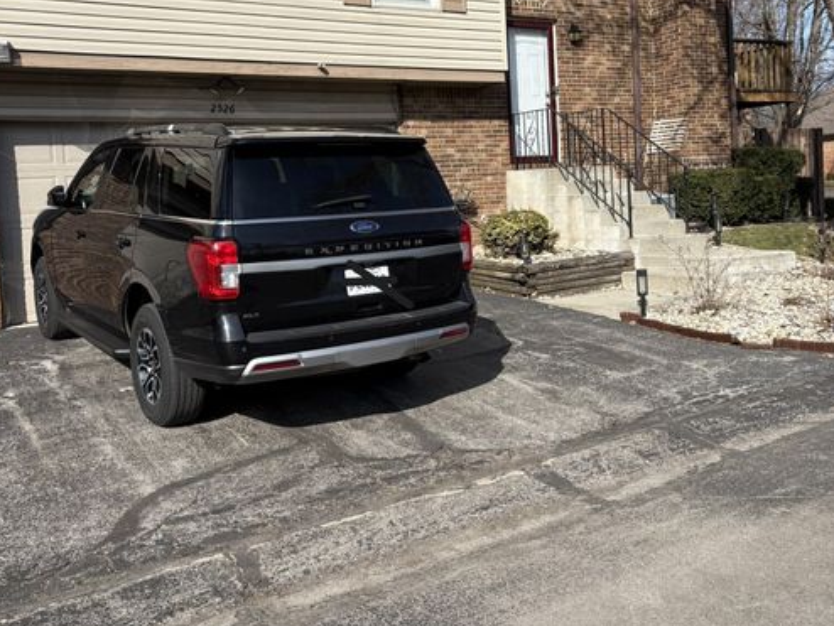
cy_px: 237
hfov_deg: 52.6
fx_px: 844
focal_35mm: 35
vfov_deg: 40.5
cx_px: 415
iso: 50
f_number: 1.6
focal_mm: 5.96
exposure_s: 1/3448
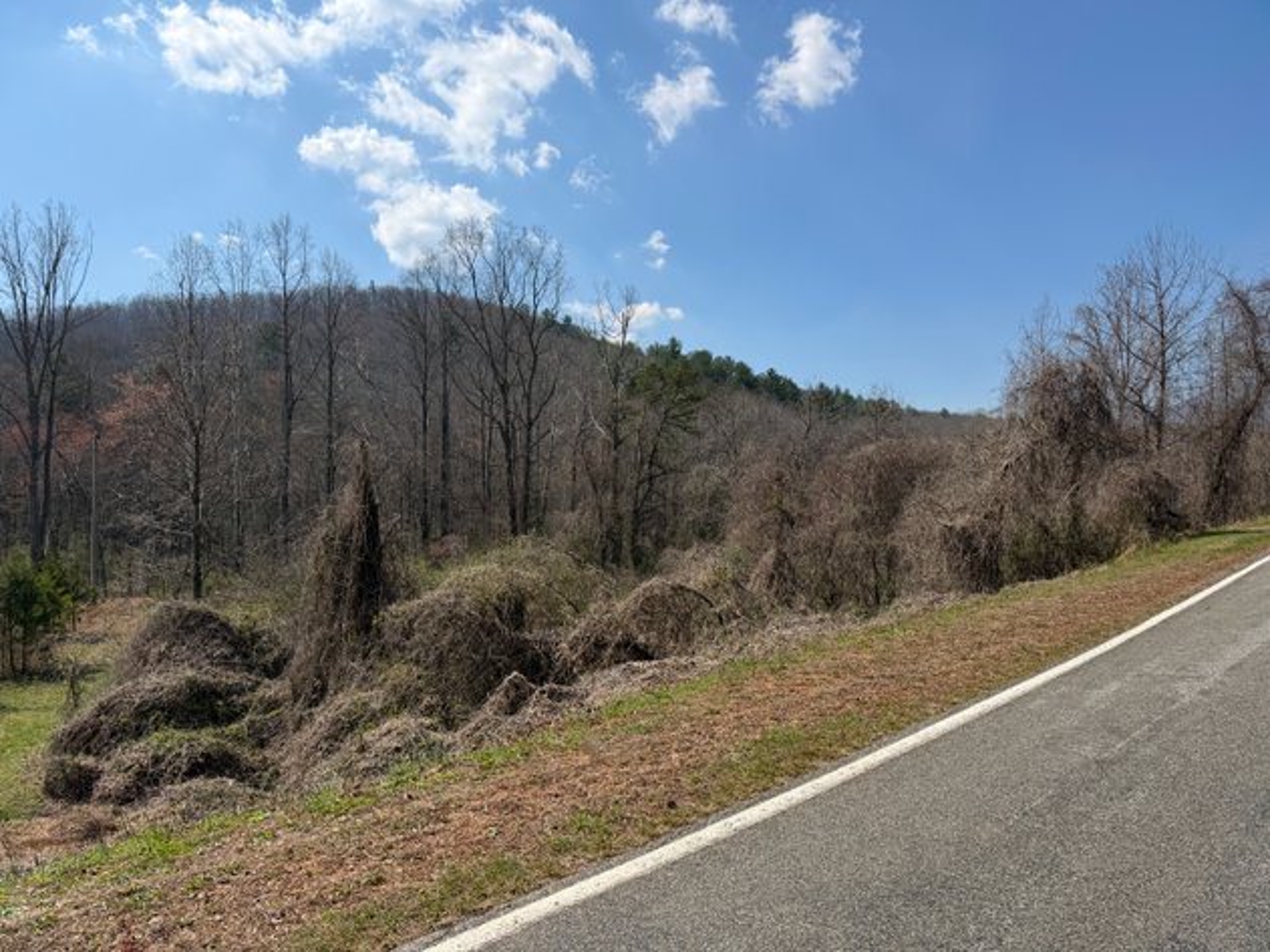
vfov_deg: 56.8
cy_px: 476
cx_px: 635
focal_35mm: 24
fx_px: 880
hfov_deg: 71.6
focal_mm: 6.76
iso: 80
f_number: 1.78
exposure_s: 1/5319
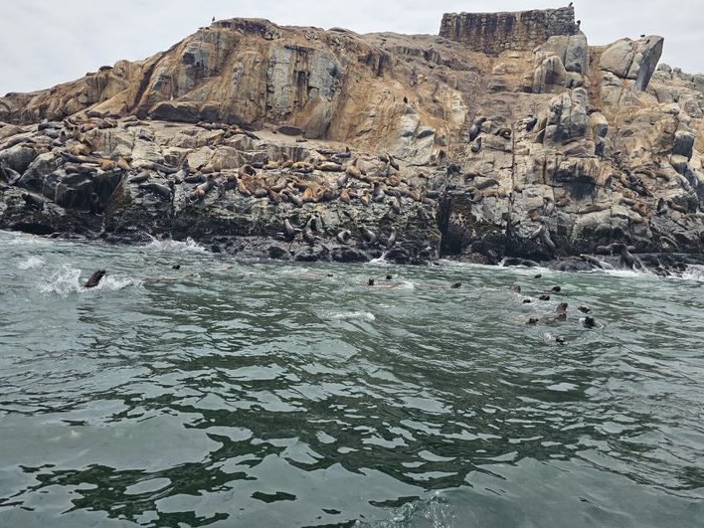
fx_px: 529
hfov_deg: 67.3
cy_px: 246
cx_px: 363
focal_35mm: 26
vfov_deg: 53.0
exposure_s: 1/1255
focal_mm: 6.3
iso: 10
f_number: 1.7
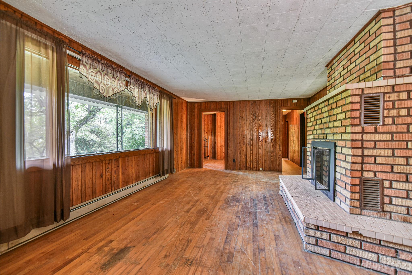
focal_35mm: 16
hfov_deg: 96.7
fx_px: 183
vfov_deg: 73.8
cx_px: 206
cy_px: 138
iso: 1600
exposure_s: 1/50
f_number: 3.5
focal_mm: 16
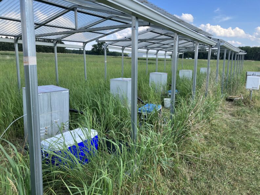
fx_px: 210
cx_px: 130
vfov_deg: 49.7
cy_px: 98
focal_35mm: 28
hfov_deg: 63.4
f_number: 1.8
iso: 32
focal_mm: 3.99
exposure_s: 1/706
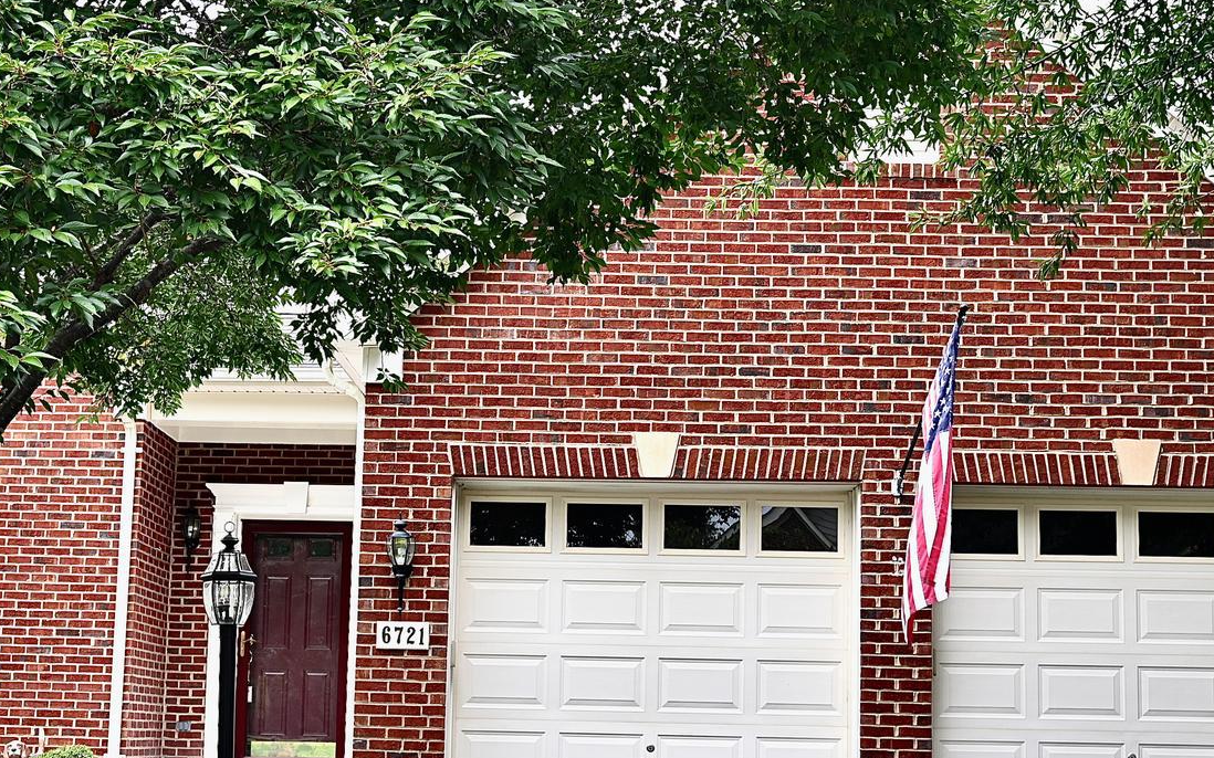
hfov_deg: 35.6
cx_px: 533
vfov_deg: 22.7
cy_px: 484
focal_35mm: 57
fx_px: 1886
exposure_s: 1/25
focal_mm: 30
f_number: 8
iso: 100
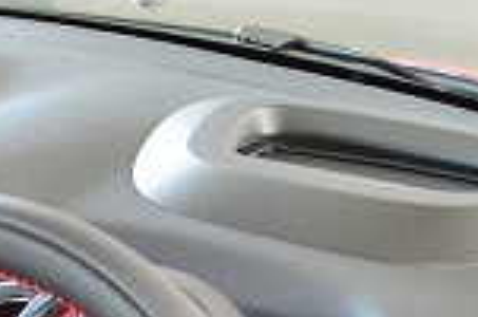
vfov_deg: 8.0
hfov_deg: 12.5
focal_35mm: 159
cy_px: 753
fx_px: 2107
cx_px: -168
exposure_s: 1/40
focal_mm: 20
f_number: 3.5
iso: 800
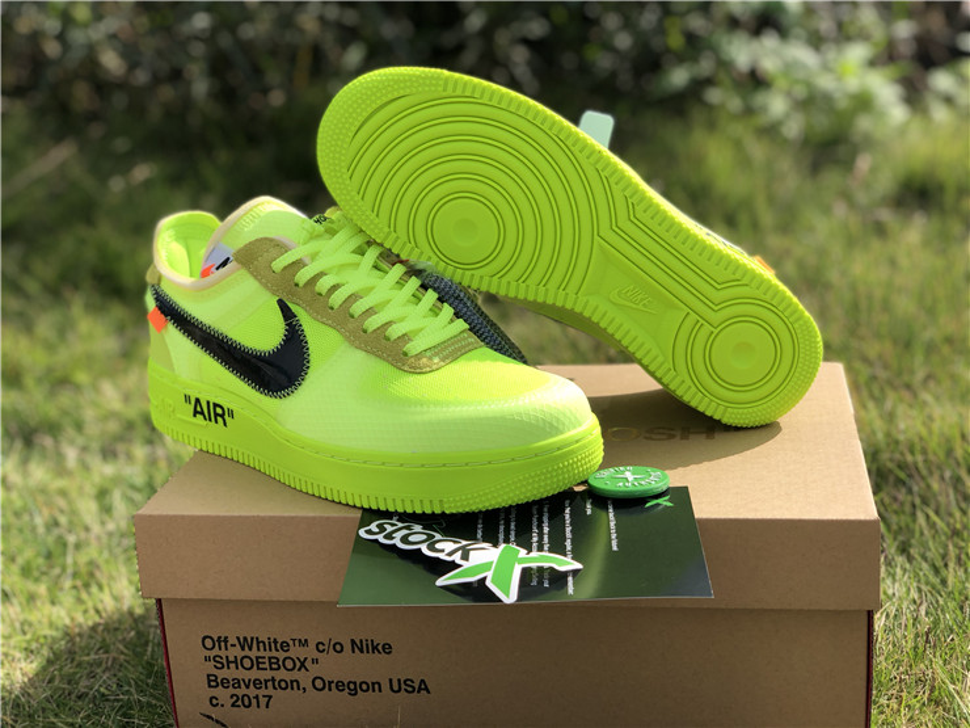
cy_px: 364
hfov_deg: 36.8
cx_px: 485
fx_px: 1457
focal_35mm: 52
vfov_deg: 28.0
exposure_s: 1/1171
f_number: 2.4
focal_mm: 6
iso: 16
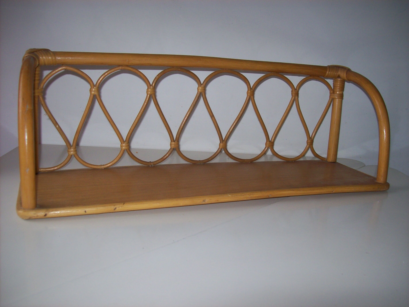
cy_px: 154
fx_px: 425
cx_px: 204
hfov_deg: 51.4
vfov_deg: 39.6
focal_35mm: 36
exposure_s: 1/64
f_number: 2.7
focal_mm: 6
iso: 80
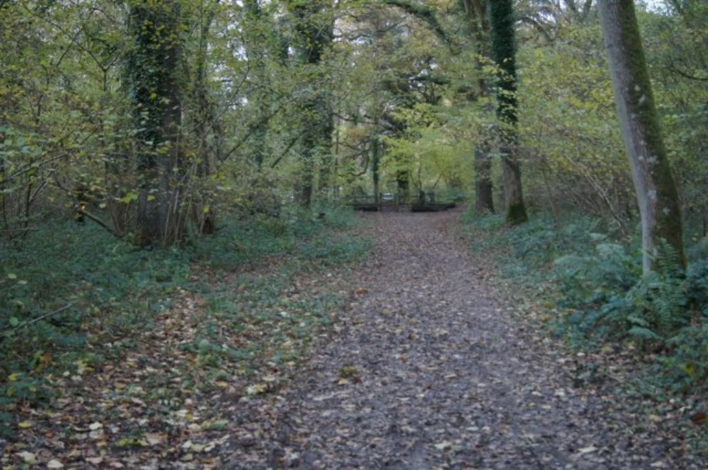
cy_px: 235
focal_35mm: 45
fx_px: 884
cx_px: 354
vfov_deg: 29.8
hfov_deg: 43.7
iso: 1600
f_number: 4.5
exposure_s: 1/40
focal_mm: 30
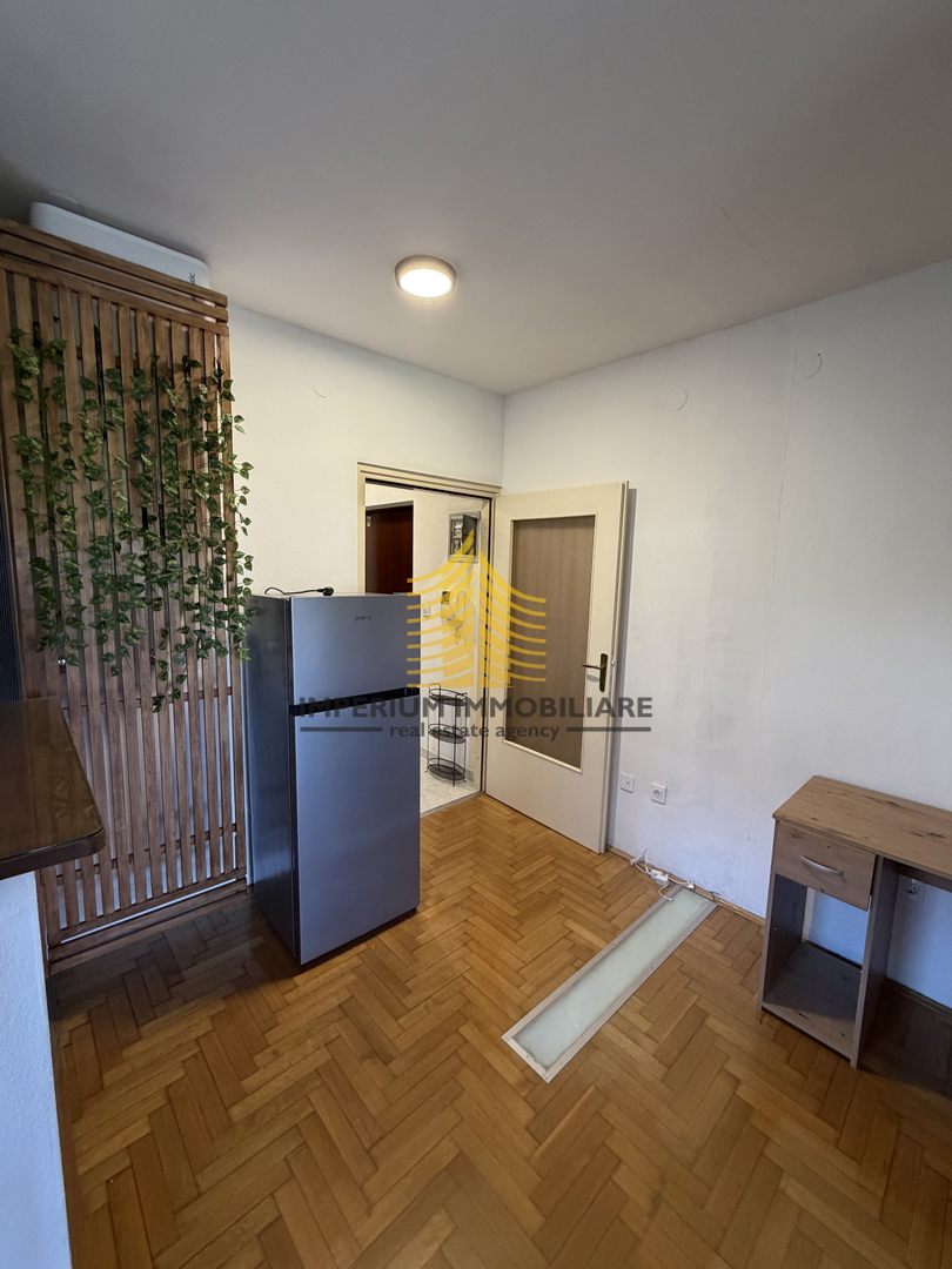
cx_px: 476
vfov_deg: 102.1
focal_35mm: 14
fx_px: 513
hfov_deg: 85.7
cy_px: 634
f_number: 2.2
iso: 320
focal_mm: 2.22
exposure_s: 1/85
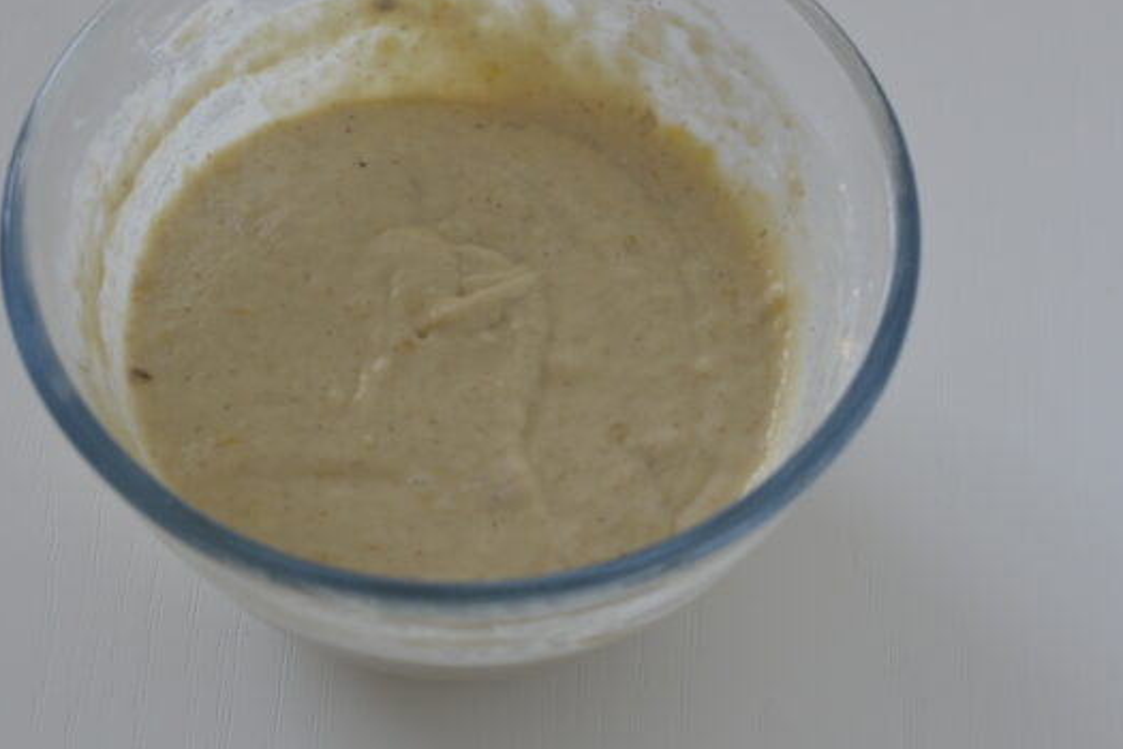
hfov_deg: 20.4
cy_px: 290
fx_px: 3119
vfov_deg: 13.7
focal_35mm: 100
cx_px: 486
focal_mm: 50
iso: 400
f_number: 4
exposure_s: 1/60
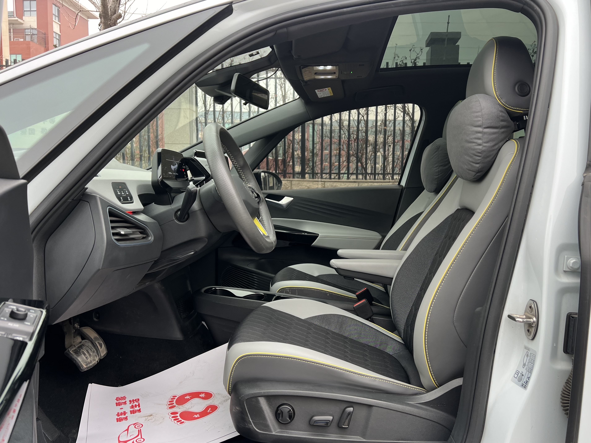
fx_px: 444
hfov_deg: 67.3
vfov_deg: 53.1
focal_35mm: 26
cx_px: 296
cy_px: 222
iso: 40
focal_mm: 5.7
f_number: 1.5
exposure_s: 1/121
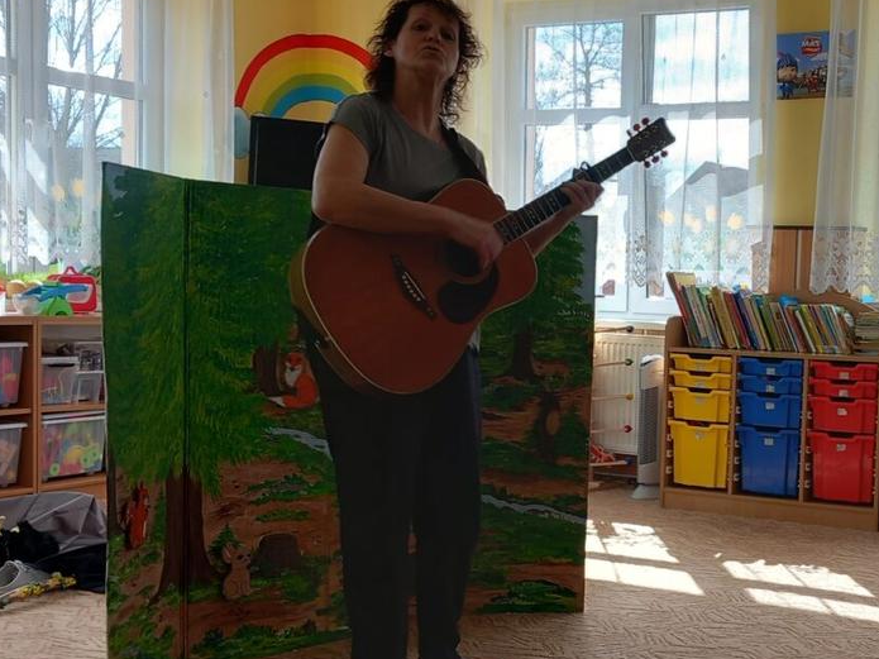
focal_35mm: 52
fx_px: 1320
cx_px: 651
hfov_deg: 36.0
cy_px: 401
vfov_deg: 28.0
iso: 25
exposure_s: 1/50
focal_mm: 4
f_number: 1.8
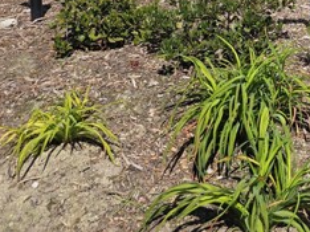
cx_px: 378
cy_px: -84
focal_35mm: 63
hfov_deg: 27.0
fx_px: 564
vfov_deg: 20.8
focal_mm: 6.3
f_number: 1.7
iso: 12
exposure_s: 1/1044
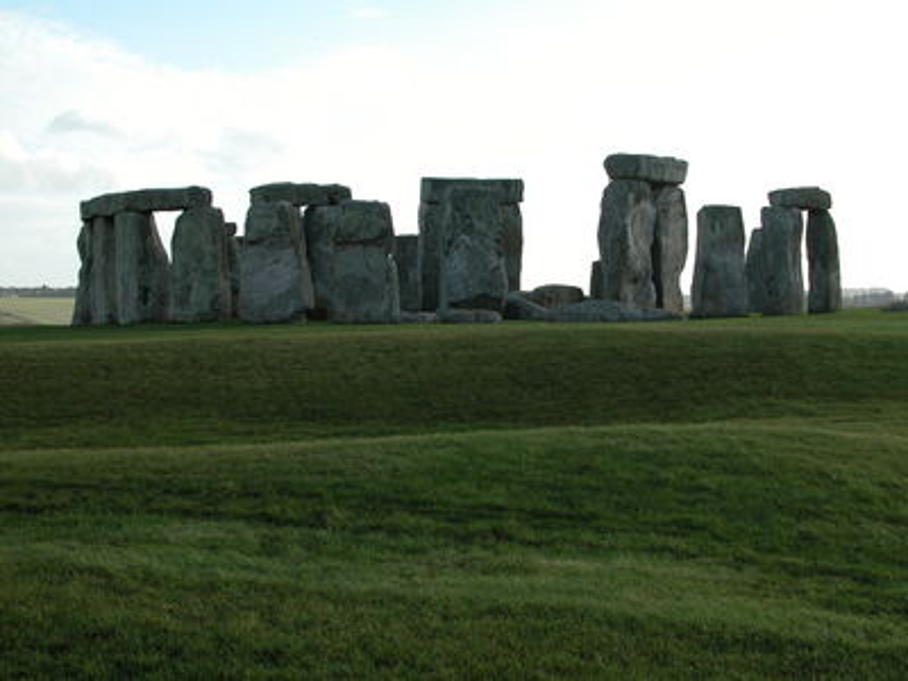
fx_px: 1705
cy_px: 340
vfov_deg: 22.6
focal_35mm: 65
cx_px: 454
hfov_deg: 29.8
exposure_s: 1/202
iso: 100
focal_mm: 16.8
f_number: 5.8
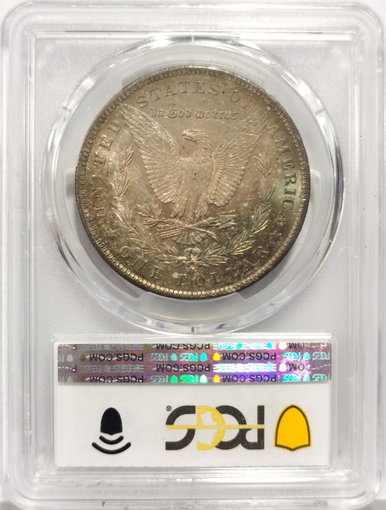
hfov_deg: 27.2
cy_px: 255
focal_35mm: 54
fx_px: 798
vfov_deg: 35.4
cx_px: 193
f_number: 16
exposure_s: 1/100
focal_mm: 5.56
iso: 100
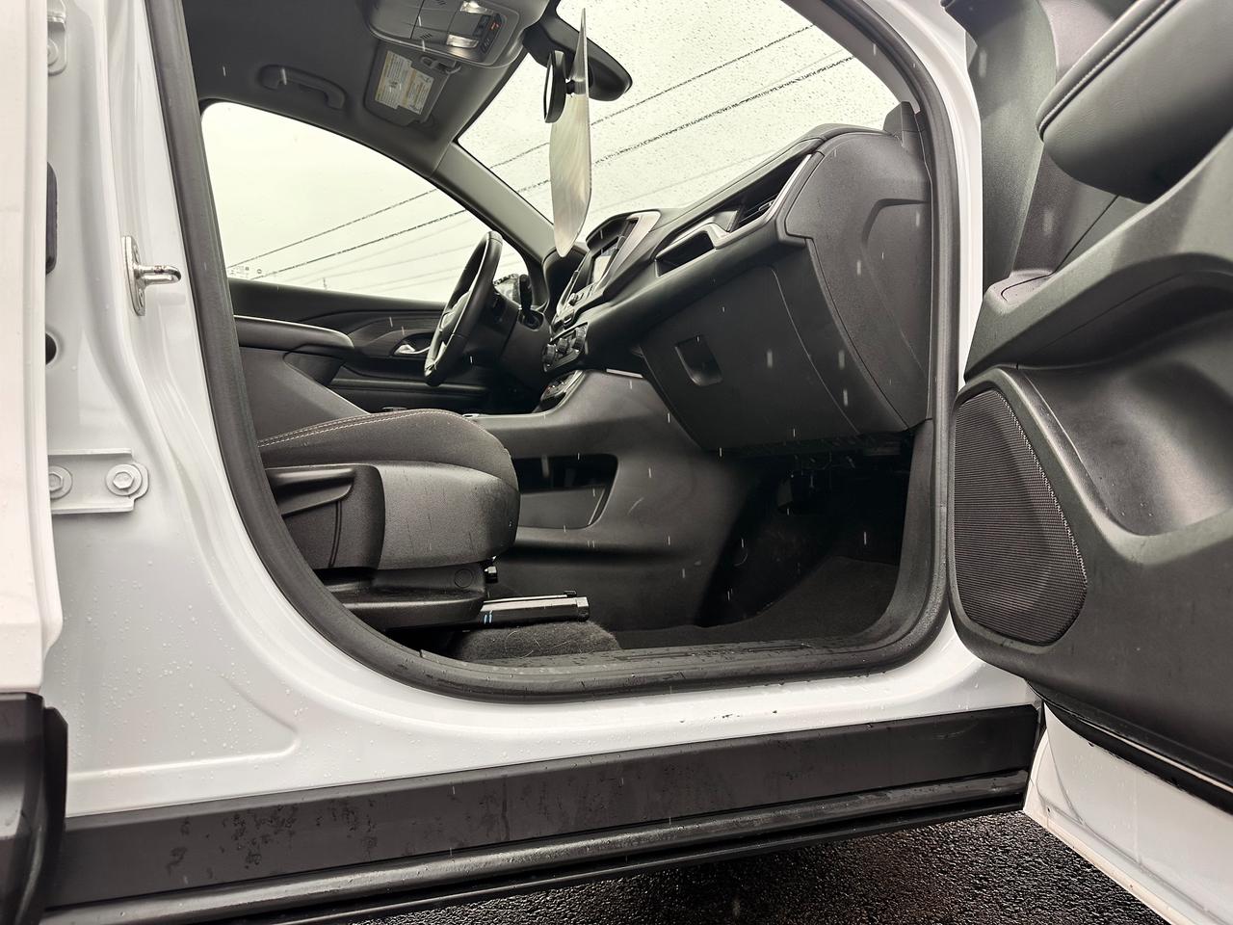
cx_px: 616
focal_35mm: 24
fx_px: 855
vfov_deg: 56.8
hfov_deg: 71.6
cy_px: 462
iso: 80
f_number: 1.78
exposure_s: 1/535
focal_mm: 6.86
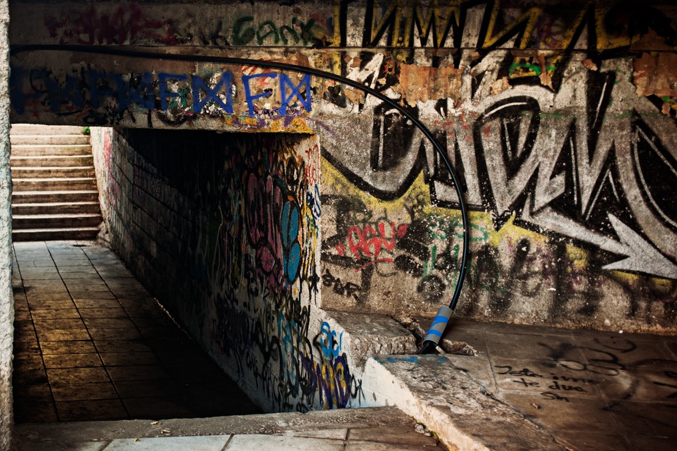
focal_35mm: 55
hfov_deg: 35.9
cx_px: 230
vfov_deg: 24.6
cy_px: 220
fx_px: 1034
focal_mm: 35
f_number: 4
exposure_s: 1/80
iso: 200
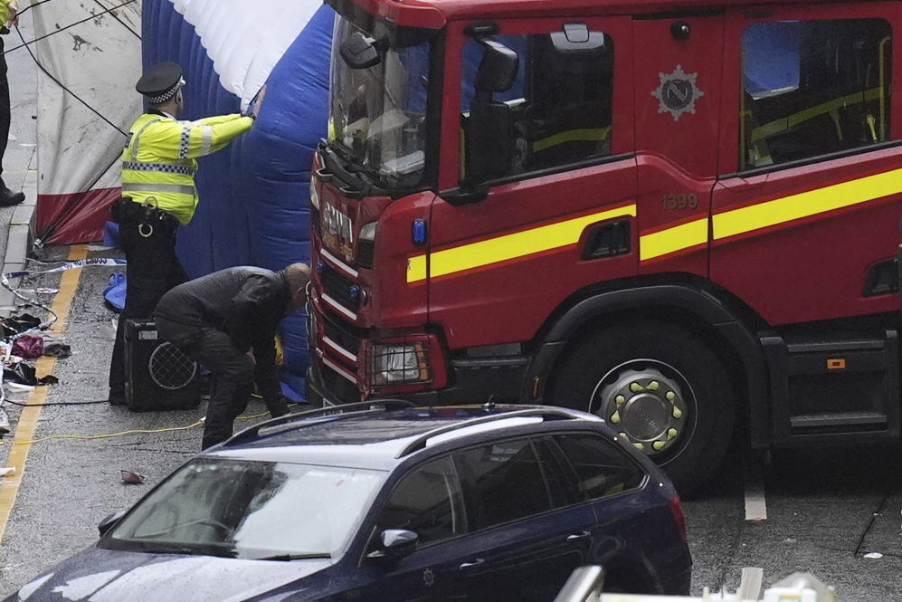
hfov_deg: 1.5
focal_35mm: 1404
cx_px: 584
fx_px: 35181
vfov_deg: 1.0
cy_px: -56
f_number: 2.8
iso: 3200
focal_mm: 400
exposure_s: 1/640
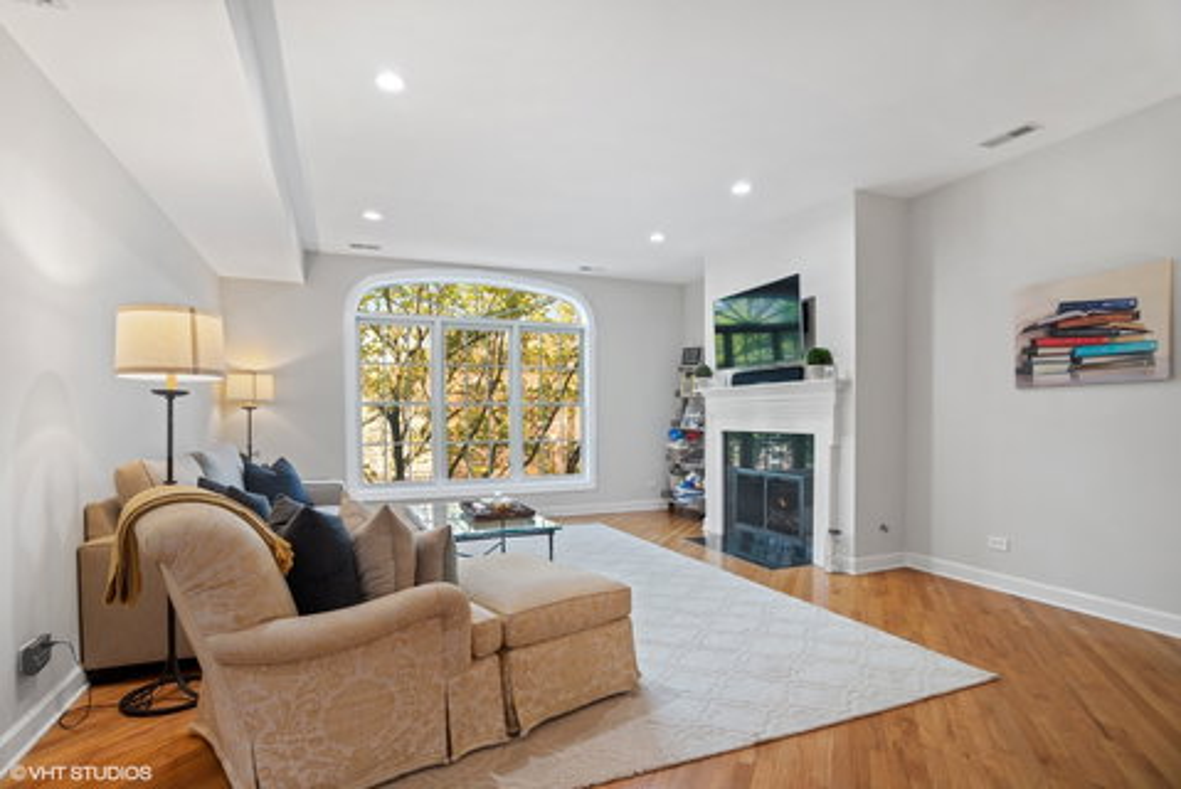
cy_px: 394
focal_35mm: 17
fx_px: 558
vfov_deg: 70.5
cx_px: 590
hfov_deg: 93.2
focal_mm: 17
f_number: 8
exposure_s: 1/2.5
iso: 200
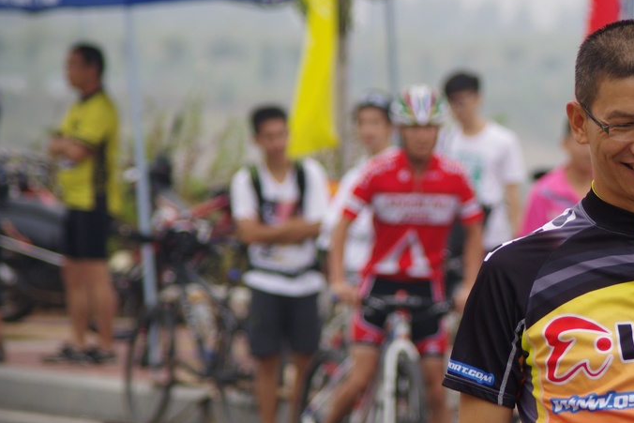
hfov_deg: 5.7
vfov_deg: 3.8
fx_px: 6306
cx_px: 560
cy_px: 243
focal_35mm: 358
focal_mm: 135
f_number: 4.5
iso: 200
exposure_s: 1/400
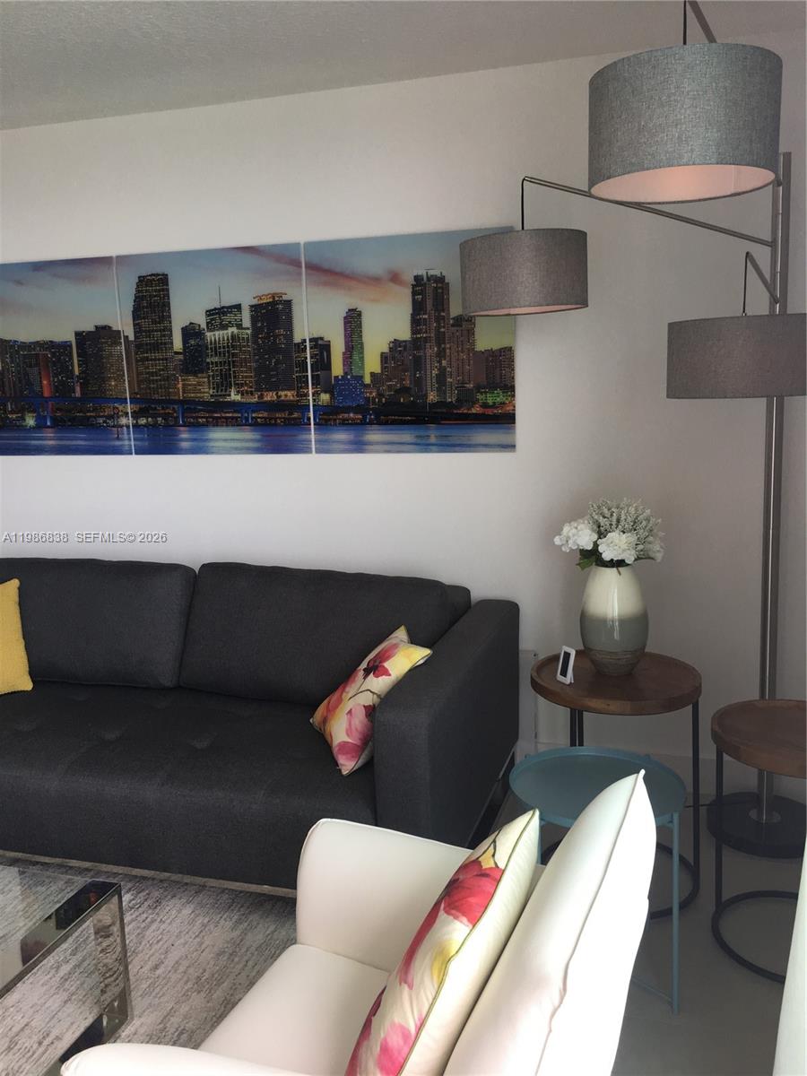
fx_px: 901
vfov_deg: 61.7
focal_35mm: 29
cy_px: 538
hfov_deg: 48.2
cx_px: 404
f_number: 2.2
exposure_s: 1/120
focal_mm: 4.15
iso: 40
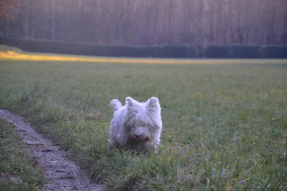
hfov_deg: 13.0
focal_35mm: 158
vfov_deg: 8.7
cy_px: 96
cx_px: 144
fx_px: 1256
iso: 800
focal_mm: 105
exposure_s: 1/200
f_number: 5.6
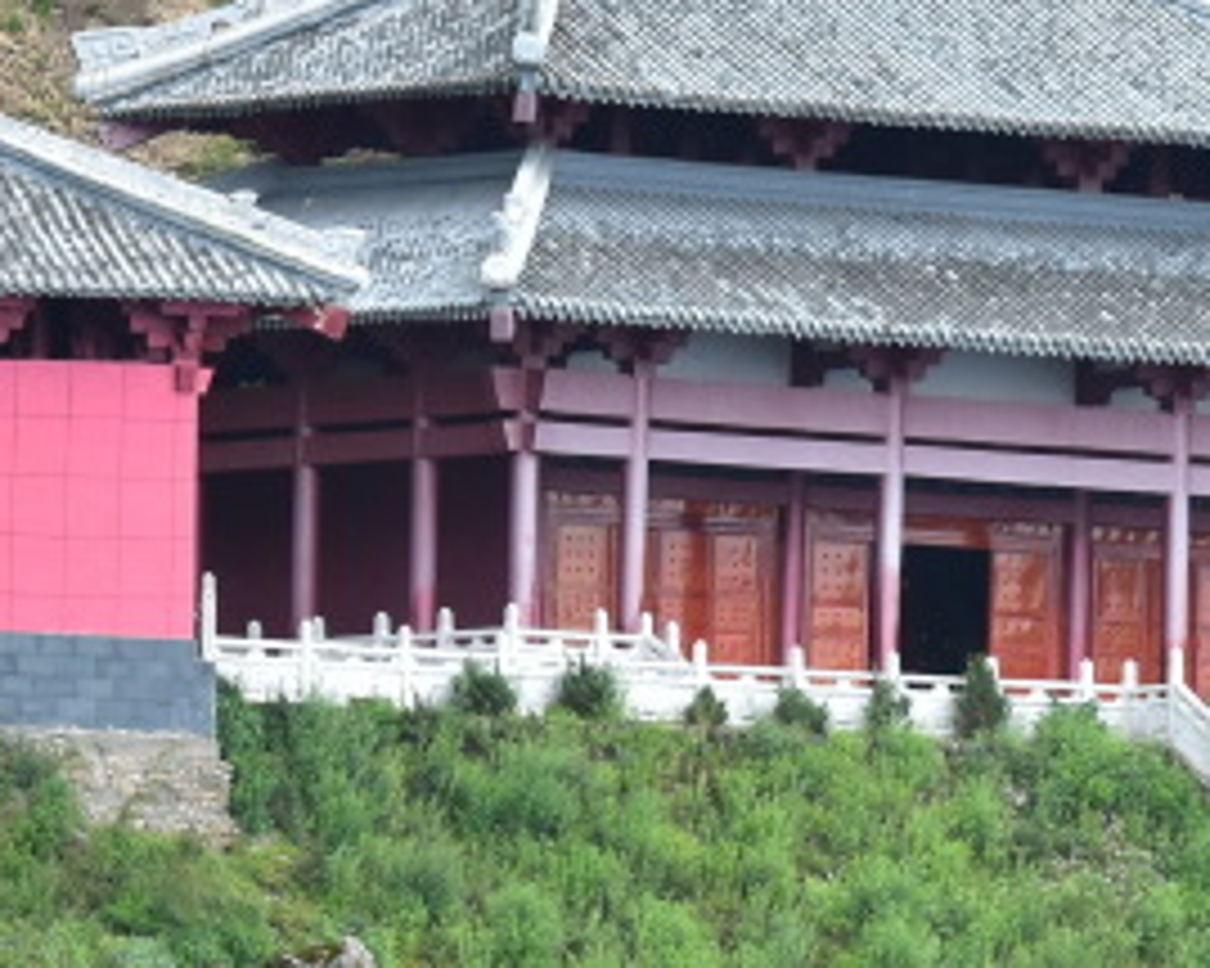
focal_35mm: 886
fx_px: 31710
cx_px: 1453
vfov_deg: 1.7
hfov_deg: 2.2
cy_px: 777
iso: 400
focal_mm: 165
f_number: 8
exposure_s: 1/250
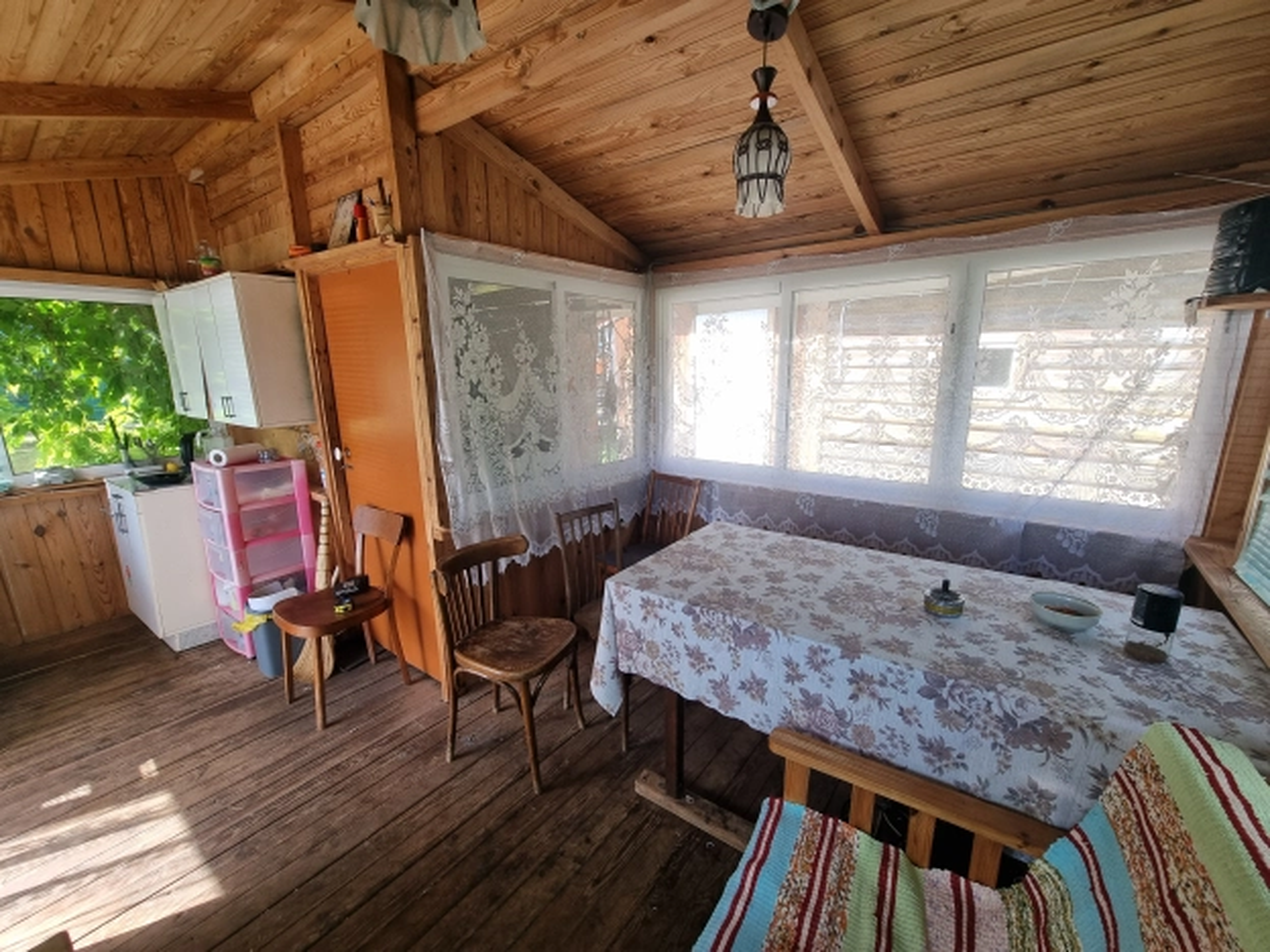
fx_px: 477
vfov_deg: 89.9
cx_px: 635
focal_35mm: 13
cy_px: 476
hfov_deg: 106.2
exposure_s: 1/147
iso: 50
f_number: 2.2
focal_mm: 2.2
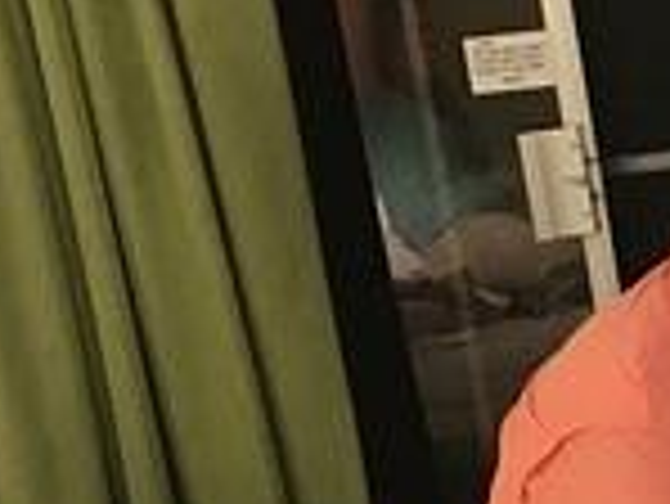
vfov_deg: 9.0
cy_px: 981
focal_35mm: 156
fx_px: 3022
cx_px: 1079
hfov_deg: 11.9
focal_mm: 4.15
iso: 250
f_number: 2.2
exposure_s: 1/15
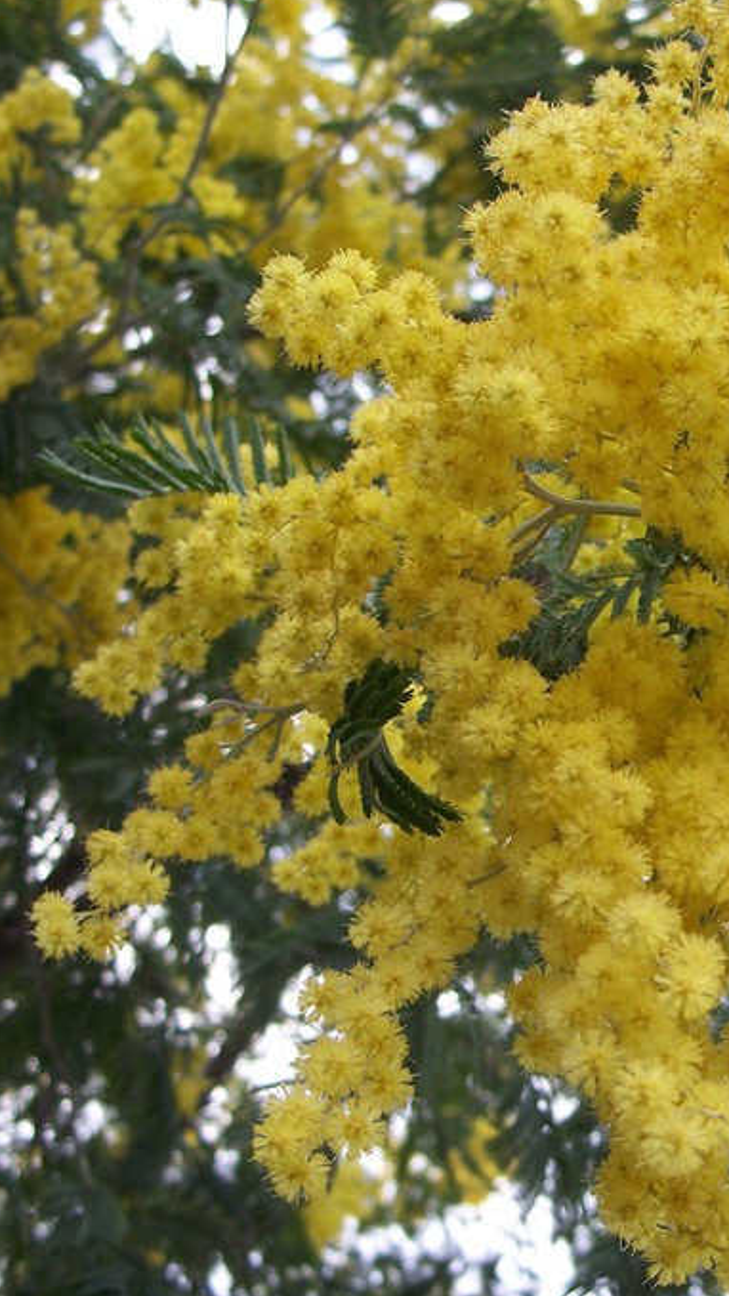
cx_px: 656
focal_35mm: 57
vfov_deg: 36.6
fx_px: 1959
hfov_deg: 20.7
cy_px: 660
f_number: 2.8
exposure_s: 1/60
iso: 64
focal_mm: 7.8
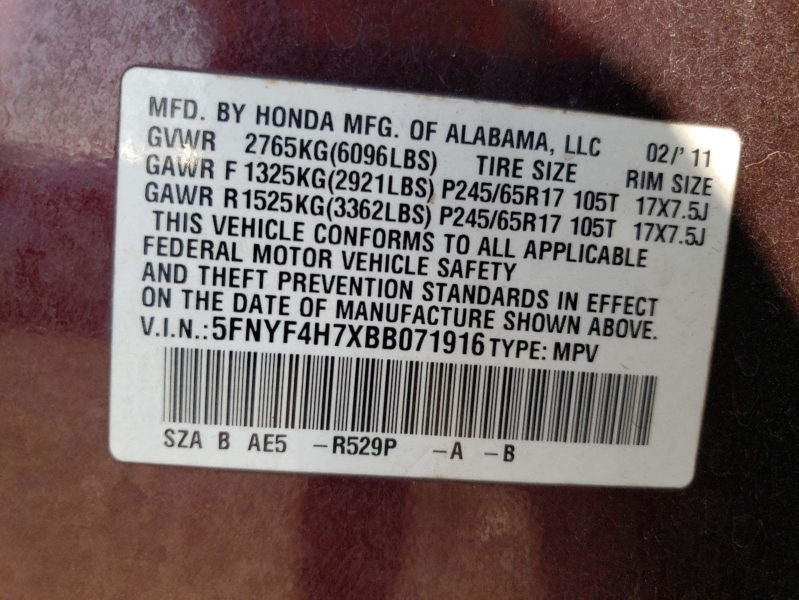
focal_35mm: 26
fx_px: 600
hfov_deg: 67.3
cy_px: 300
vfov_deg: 53.1
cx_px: 400
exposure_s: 1/833
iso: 50
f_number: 1.5
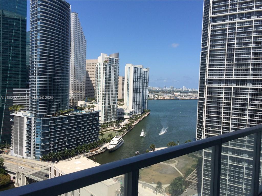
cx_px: 131
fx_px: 219
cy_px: 98
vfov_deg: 48.2
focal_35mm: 29
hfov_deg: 61.7
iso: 32
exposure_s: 1/2564
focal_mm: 4.15
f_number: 2.2
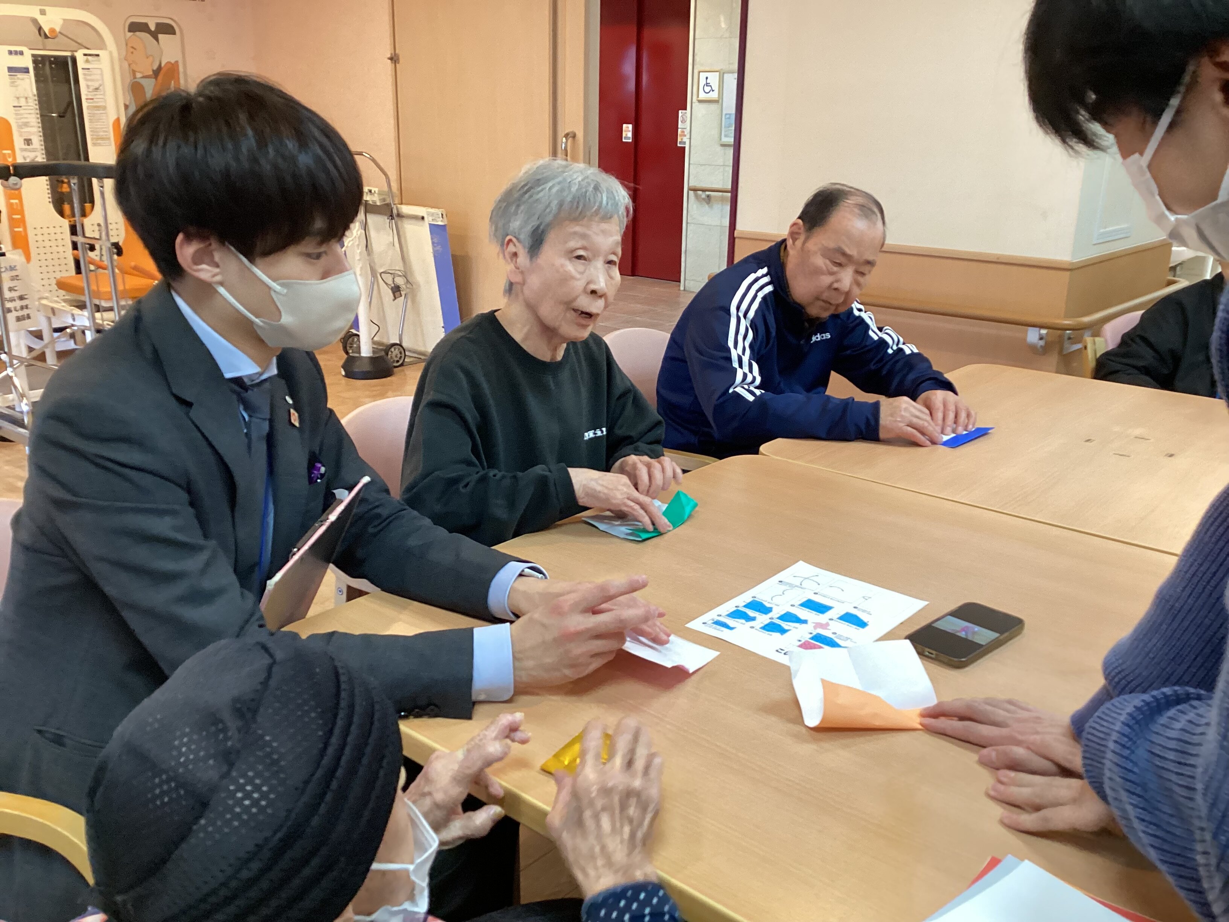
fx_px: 1101
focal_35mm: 31
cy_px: 461
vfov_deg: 45.4
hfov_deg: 58.4
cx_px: 614
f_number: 2.4
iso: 200
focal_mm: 3.3
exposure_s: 1/60
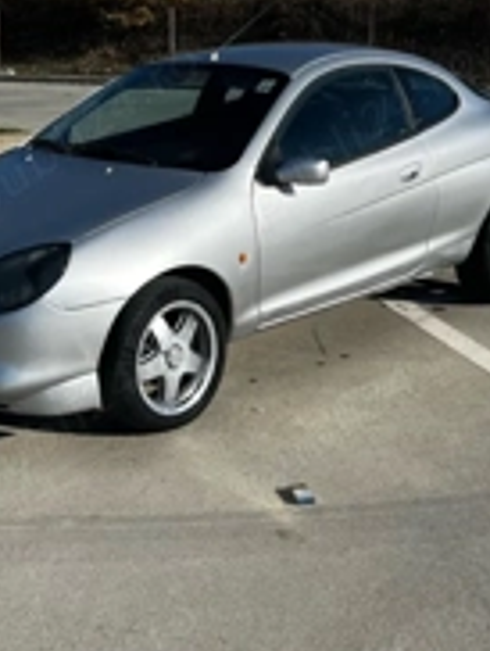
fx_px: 1073
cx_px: 154
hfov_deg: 25.5
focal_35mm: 57
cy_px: 175
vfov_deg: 33.2
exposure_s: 1/4630
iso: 50
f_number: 1.5
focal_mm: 5.7
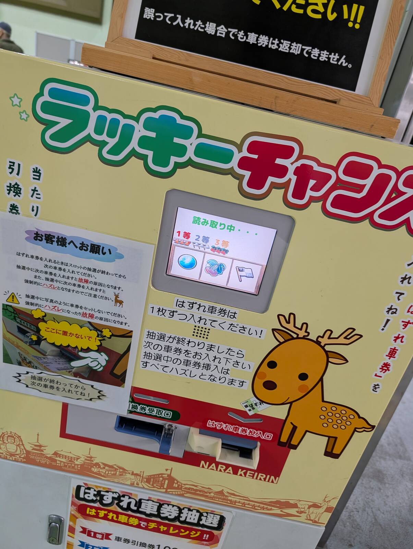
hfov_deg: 56.9
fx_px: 381
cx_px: 206
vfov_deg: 71.5
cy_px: 274
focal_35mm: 24
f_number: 1.68
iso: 194
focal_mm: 6.9
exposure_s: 1/120
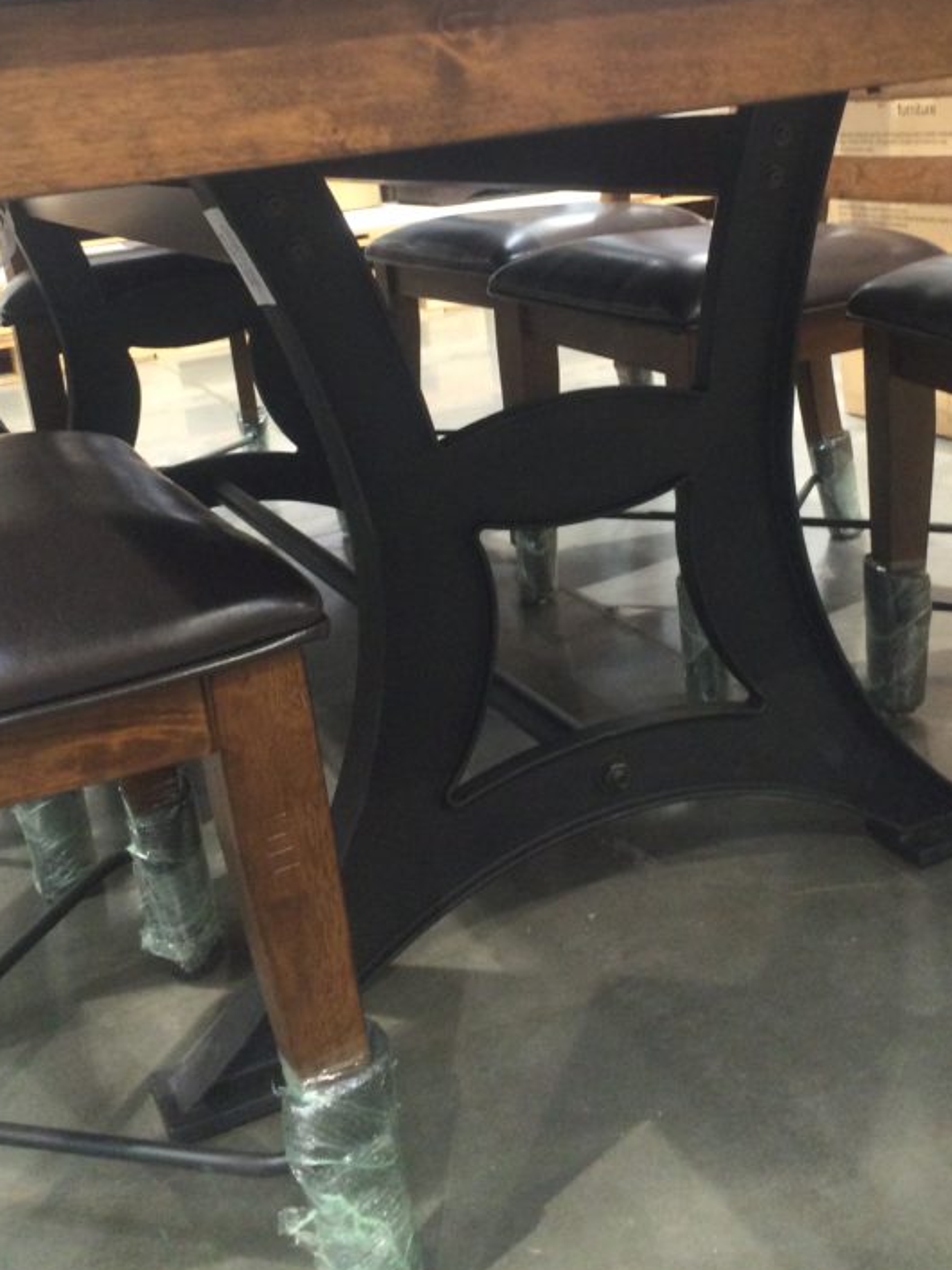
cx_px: 530
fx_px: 1541
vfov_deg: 44.0
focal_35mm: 42
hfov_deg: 34.3
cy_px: 404
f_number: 2.2
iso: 160
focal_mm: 4.15
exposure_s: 1/30
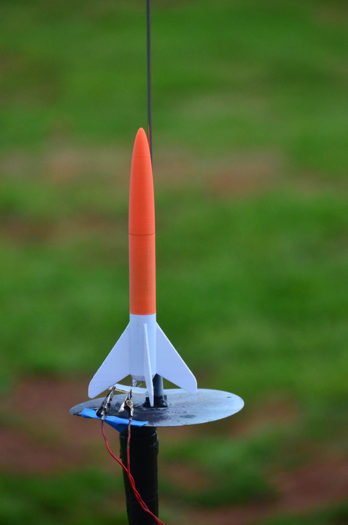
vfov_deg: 9.2
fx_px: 3276
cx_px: 174
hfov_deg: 6.1
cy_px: 262
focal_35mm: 225
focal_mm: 150
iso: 1600
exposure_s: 1/3200
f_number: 7.1
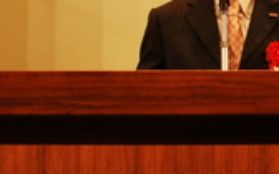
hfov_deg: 10.2
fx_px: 1551
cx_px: 253
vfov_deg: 6.4
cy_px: 5
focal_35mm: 204
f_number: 2.2
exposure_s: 1/125
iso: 100
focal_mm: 35
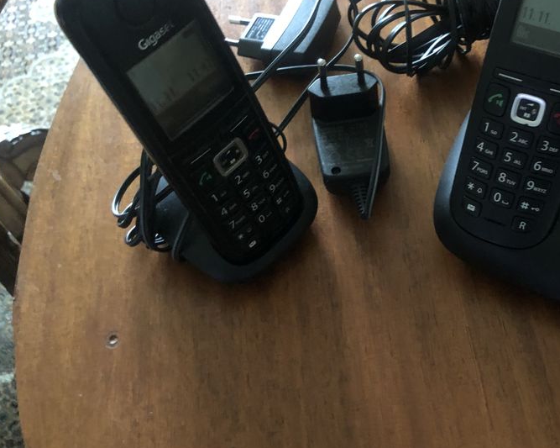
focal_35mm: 41
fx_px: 679
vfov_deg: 36.4
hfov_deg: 43.5
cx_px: 412
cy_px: 182
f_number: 1.8
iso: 125
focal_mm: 3.99
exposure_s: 1/4
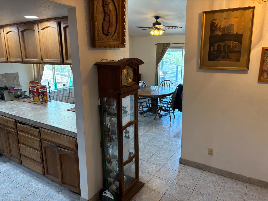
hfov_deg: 67.3
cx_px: 134
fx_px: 201
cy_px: 100
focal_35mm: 26
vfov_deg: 53.1
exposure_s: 1/60
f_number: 1.6
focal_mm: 5.96
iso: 160
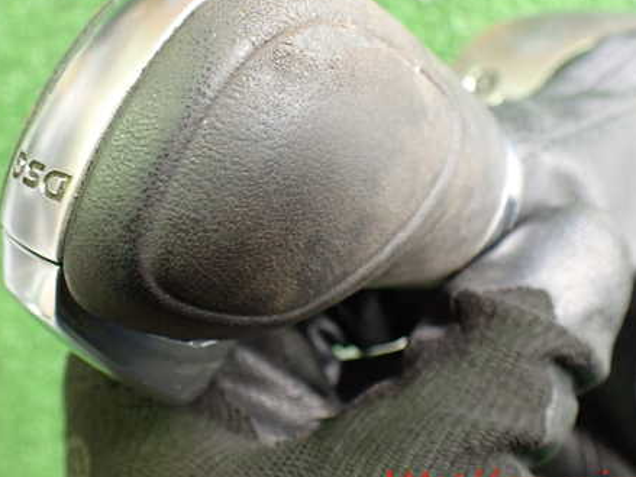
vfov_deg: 34.9
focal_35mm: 41
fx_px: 753
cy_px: 177
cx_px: 280
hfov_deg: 45.7
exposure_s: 1/40
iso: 800
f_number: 2.3
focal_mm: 5.4
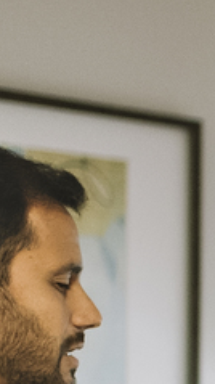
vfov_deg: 11.4
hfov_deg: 6.0
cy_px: 514
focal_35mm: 184
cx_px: 717
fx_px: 1869
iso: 1250
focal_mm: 35
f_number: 1.4
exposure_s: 1/160
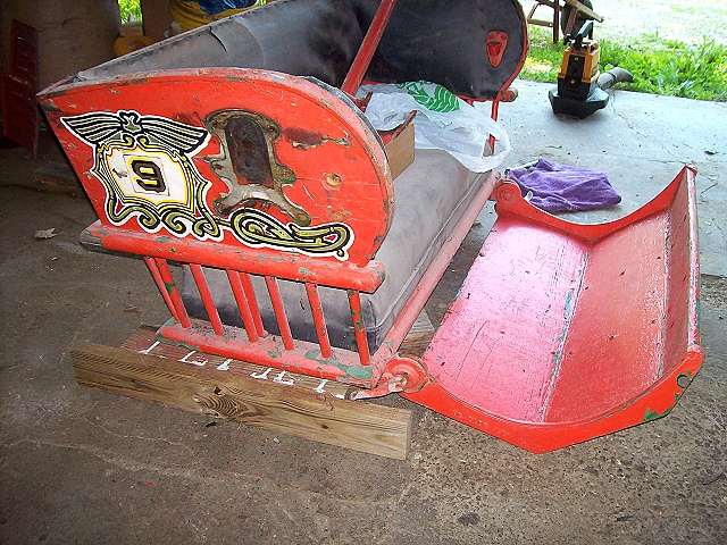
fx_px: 756
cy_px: 272
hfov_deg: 51.4
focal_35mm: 36
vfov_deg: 39.7
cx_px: 364
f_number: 2.7
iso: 80
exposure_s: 1/64
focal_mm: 6
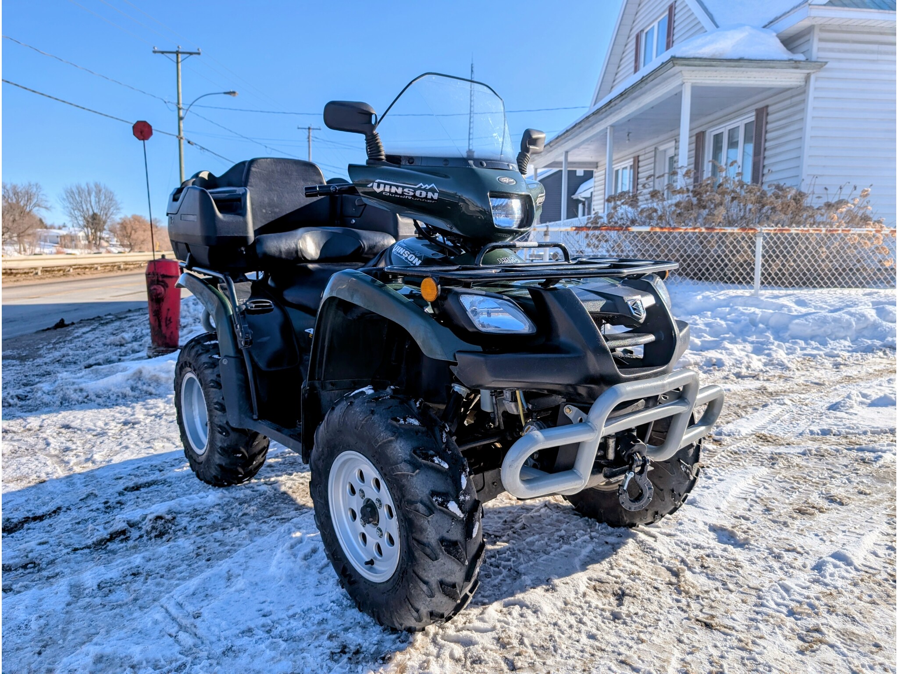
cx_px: 449
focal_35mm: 24
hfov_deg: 71.6
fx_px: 623
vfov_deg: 56.8
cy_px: 337
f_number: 1.68
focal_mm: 6.9
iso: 20
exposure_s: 1/986
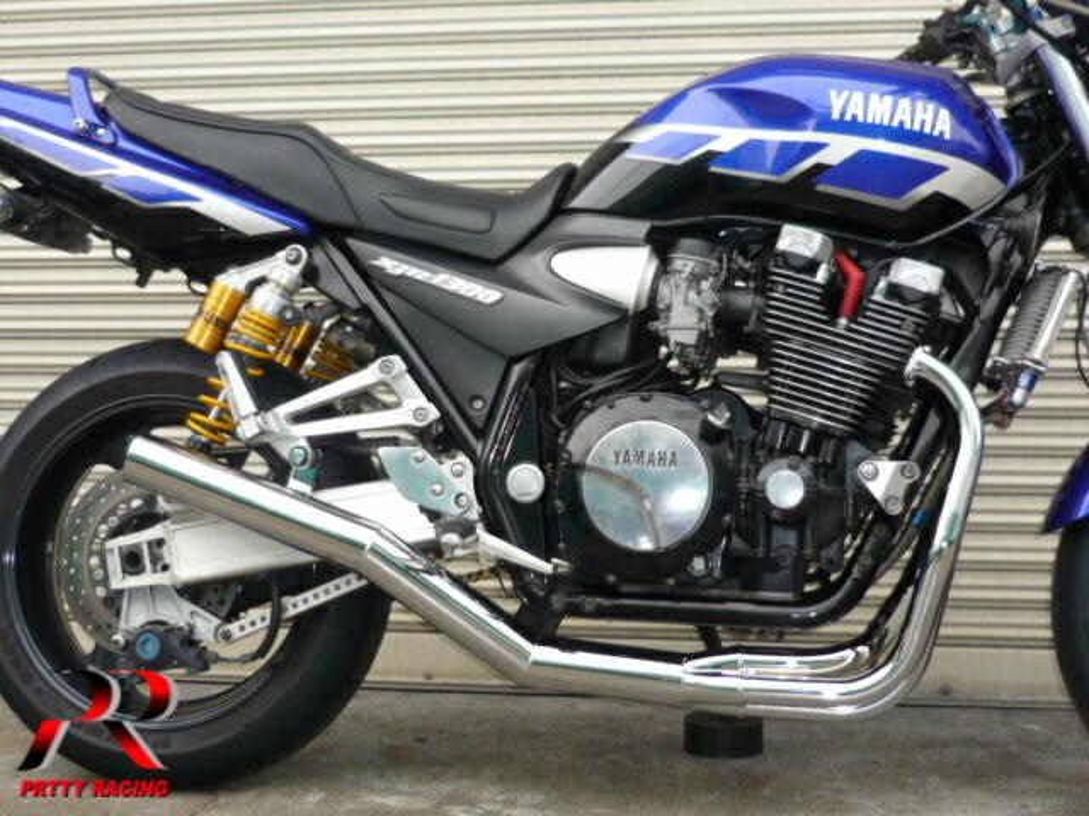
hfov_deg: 33.2
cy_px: 408
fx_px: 1825
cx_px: 544
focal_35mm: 58
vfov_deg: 25.2
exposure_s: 1/160
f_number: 2.9
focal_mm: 6
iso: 100
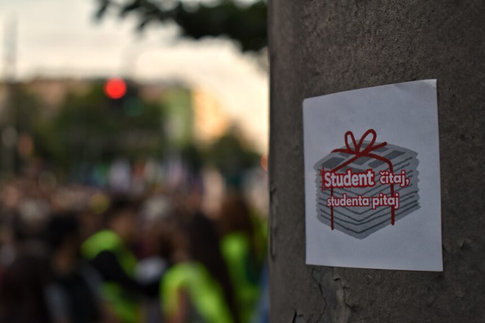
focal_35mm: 60
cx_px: 242
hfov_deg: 33.4
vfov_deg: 22.6
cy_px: 162
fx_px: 809
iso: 400
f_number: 5
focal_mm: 40
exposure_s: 1/250
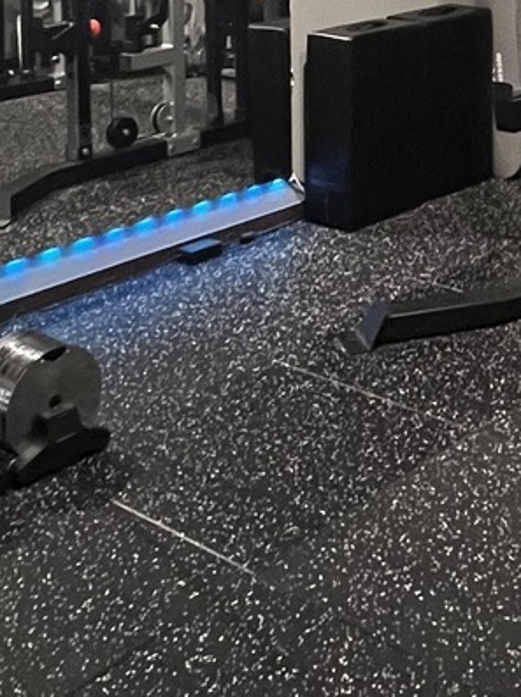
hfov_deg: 24.0
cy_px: -149
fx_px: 1186
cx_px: 477
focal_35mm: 59
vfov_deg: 28.3
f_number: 1.8
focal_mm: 1.57
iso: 1250
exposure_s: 1/34
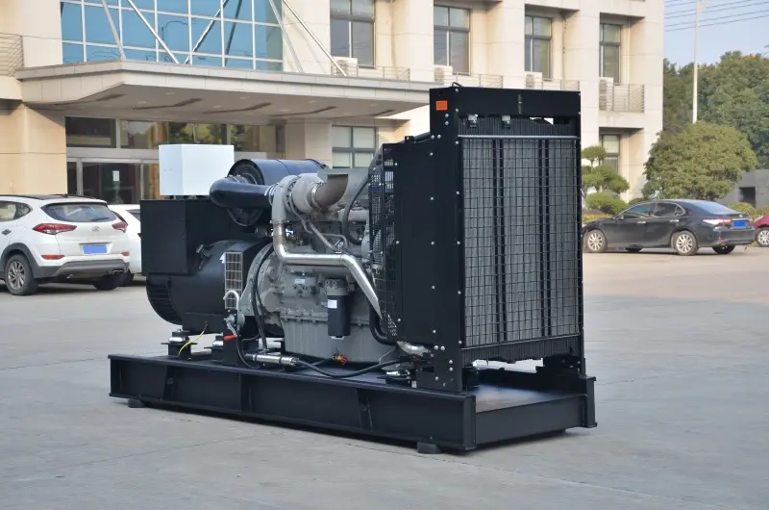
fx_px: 1599
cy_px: 255
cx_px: 384
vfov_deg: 18.1
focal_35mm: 75
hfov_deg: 27.0
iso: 100
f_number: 5.6
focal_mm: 50
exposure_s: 1/125
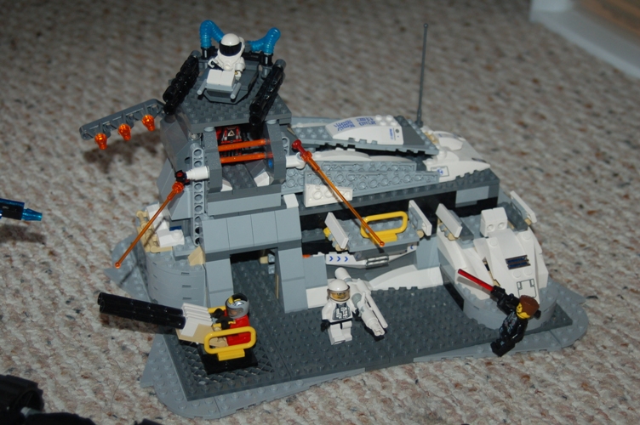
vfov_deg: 19.7
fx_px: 1226
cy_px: 212
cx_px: 320
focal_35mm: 69
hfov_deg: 29.3
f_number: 4.8
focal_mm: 46
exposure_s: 1/60
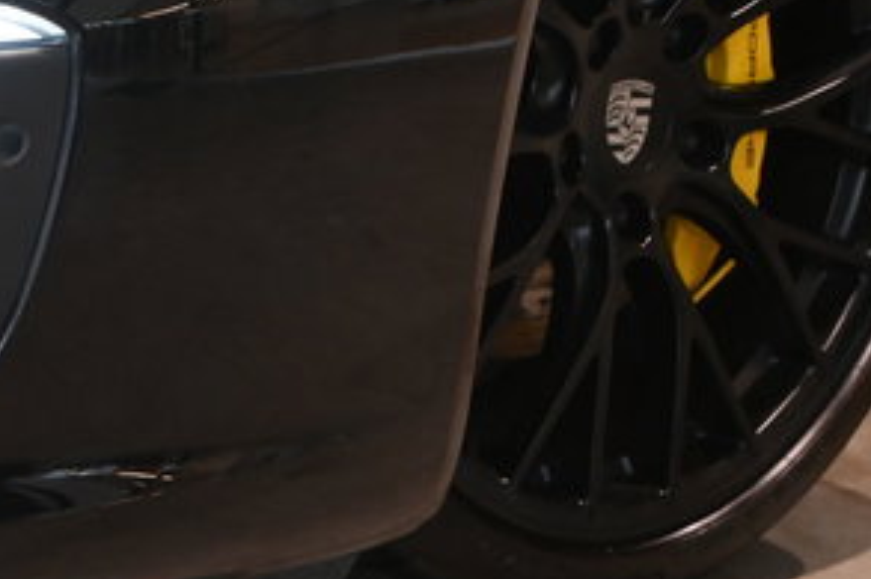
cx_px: -125
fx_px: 2853
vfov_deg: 11.6
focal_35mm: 118
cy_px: 101
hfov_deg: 16.7
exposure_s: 1/125
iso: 900
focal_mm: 30
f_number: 4.8
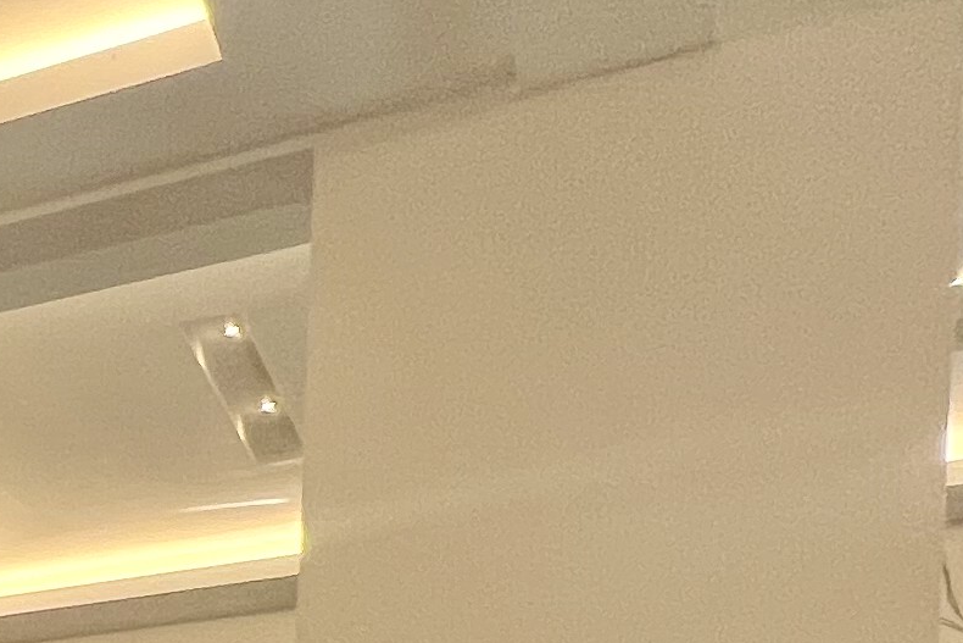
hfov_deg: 16.8
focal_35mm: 69
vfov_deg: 16.4
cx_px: -1168
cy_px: 1176
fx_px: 1846
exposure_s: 1/120
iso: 100
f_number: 1.8
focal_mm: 1.57
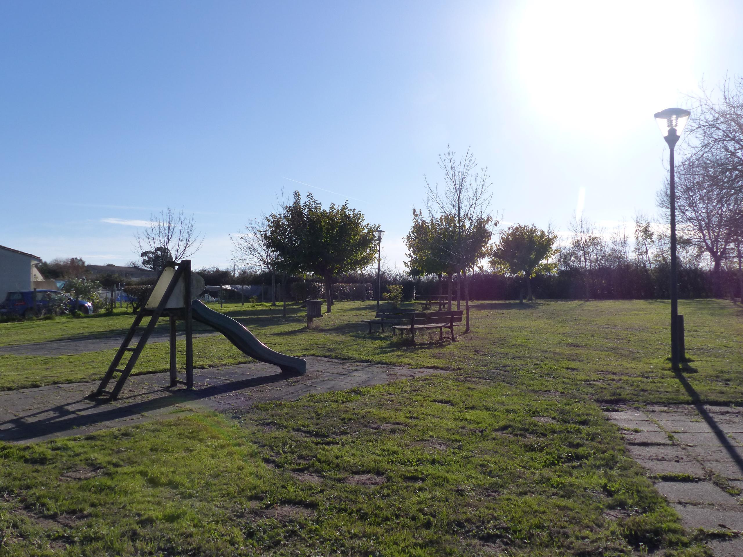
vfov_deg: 48.2
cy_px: 278
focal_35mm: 29
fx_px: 622
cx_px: 372
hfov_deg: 61.7
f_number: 4
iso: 160
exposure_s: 1/1600
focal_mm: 5.3
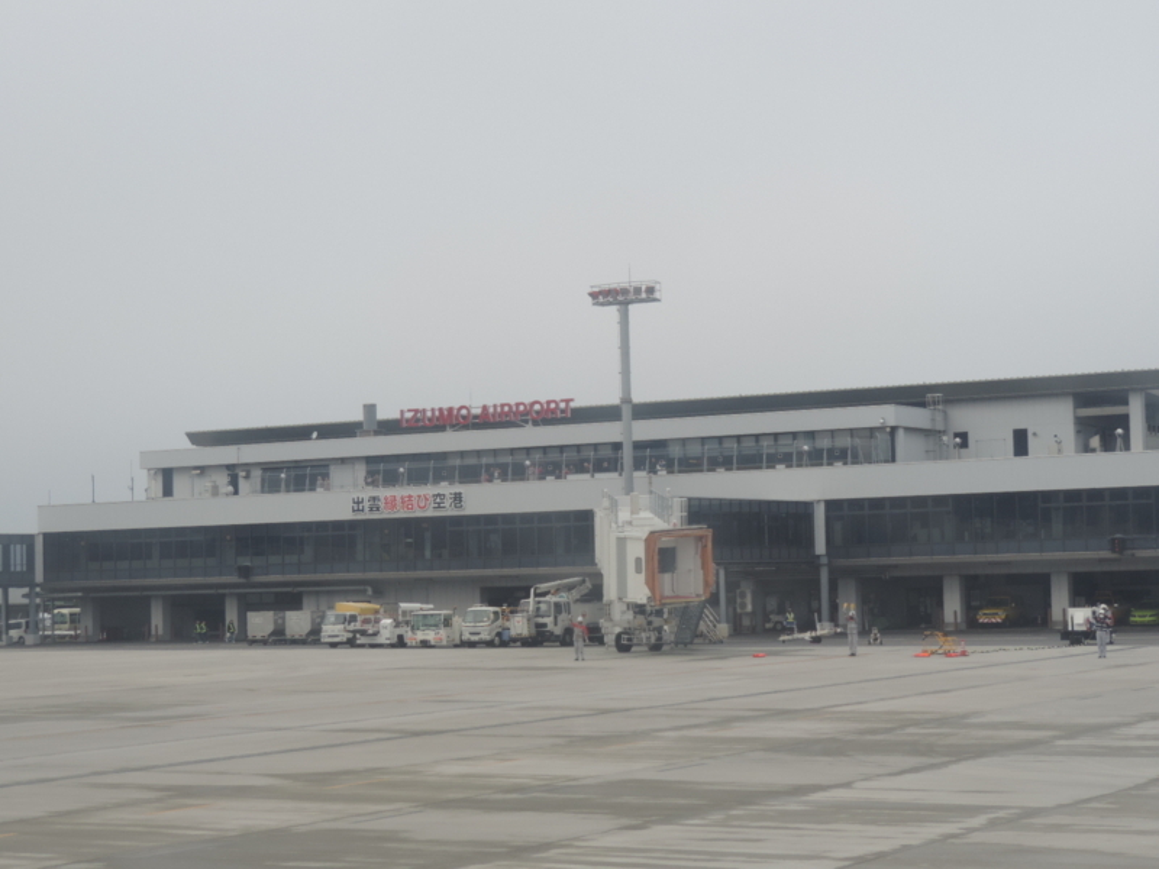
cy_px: 434
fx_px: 2511
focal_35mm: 75
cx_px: 580
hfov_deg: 26.0
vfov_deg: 19.6
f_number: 3.9
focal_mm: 13.3
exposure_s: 1/250
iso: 80
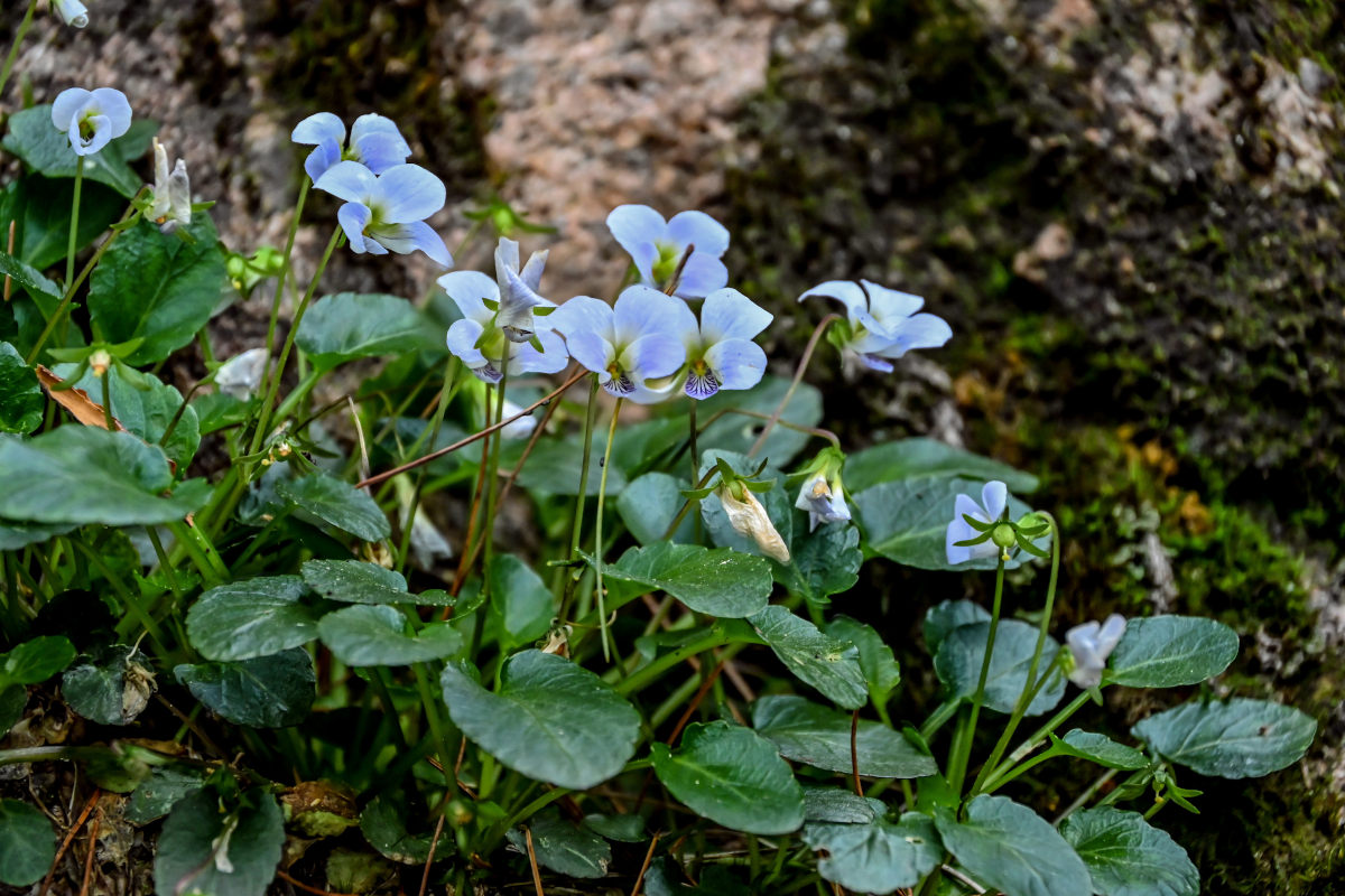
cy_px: 448
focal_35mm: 210
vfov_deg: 6.5
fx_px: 7845
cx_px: 672
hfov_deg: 9.8
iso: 2000
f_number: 6.3
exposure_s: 1/250
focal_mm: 140
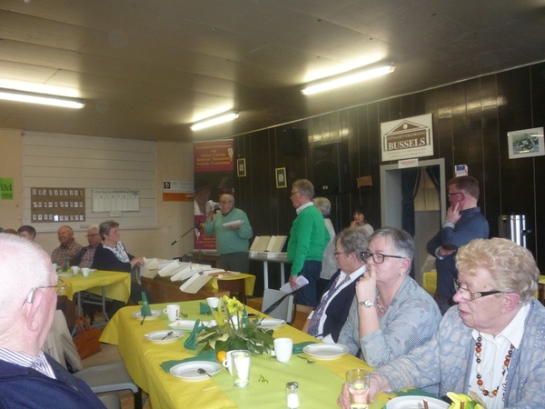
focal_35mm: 30
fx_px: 472
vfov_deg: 46.8
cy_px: 204
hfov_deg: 60.0
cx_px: 272
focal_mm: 5.2
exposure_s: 1/30
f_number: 3.3
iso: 250
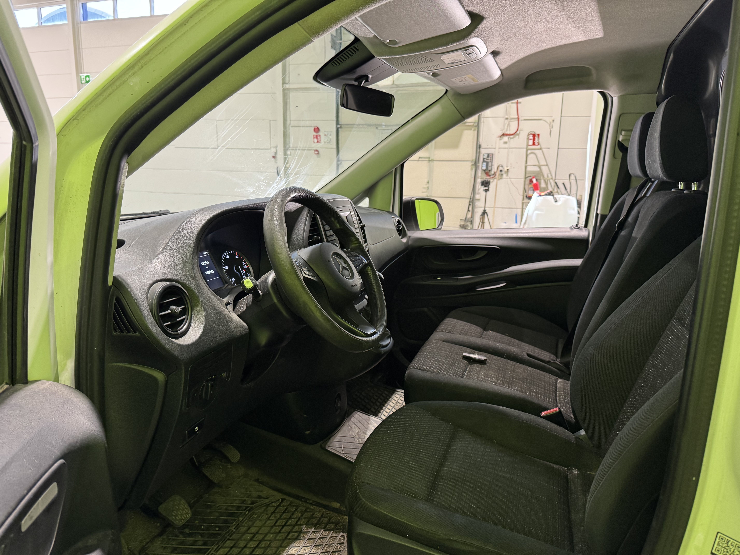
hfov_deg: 71.6
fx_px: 513
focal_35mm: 24
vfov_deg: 56.8
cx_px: 370
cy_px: 278
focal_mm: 6.76
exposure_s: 1/50
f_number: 1.78
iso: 250
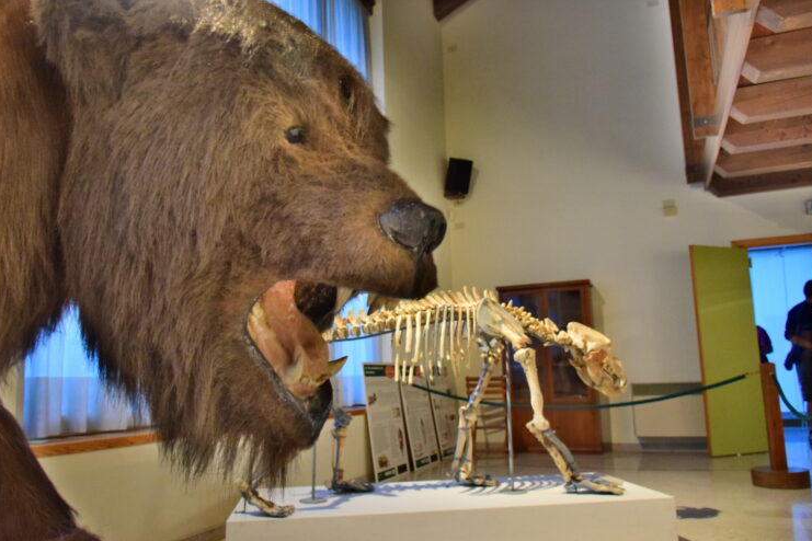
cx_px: 399
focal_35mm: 28
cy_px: 279
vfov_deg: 46.4
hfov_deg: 65.5
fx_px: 632
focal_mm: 18
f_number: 3.5
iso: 2800
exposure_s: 1/30
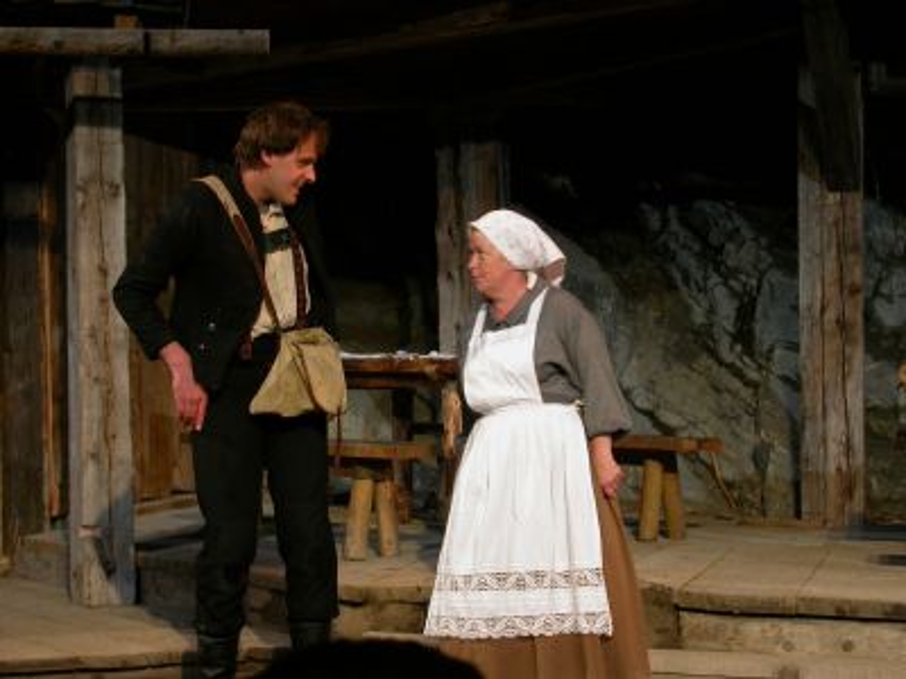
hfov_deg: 22.8
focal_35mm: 86
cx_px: 453
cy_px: 340
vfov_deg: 17.2
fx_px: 2251
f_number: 3.6
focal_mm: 17.8
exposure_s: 1/16.2
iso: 100
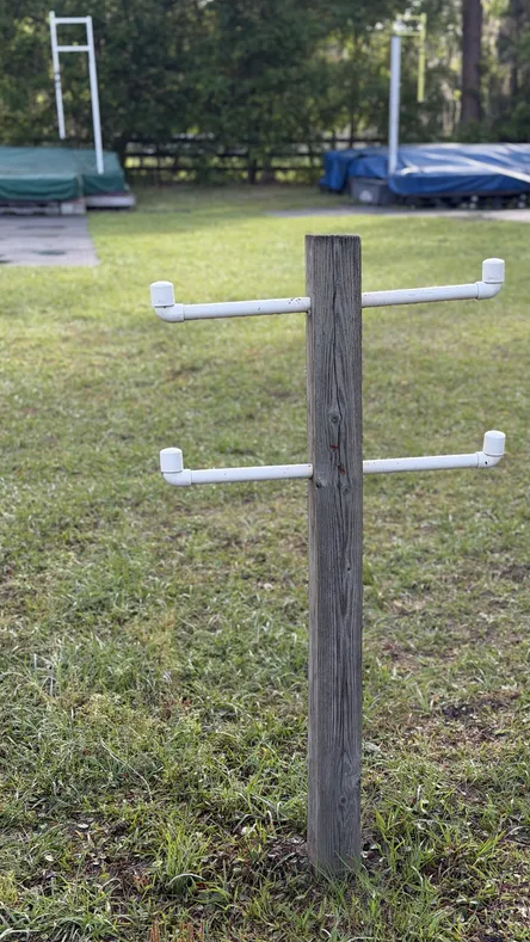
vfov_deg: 39.2
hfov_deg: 22.6
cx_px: 344
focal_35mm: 53
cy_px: 466
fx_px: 1324
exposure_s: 1/478
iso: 64
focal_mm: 6.76
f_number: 1.78
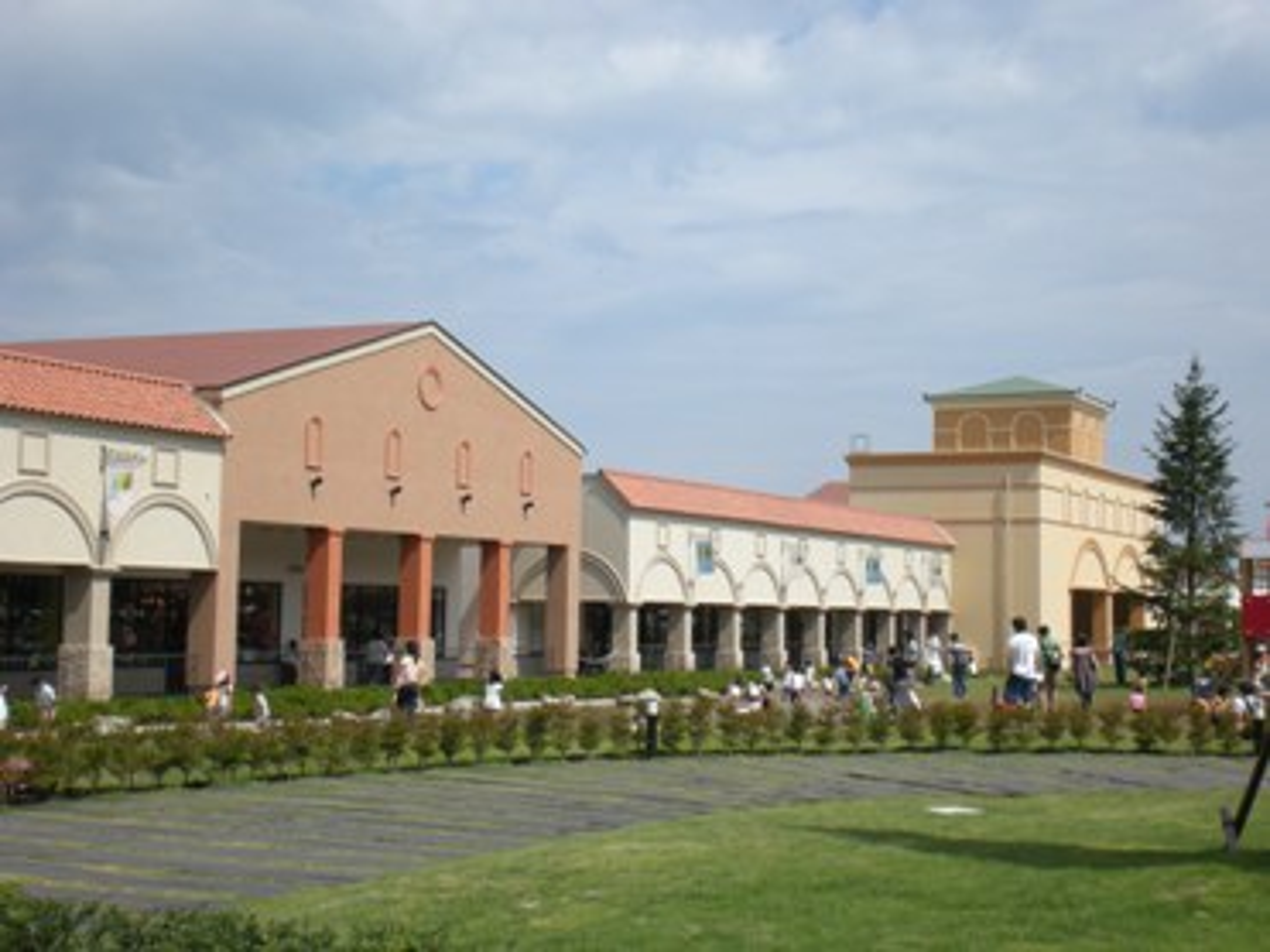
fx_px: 2054
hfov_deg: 34.4
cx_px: 635
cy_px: 476
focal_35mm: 56
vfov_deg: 26.1
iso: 64
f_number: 5.6
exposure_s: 1/390
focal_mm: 9.3
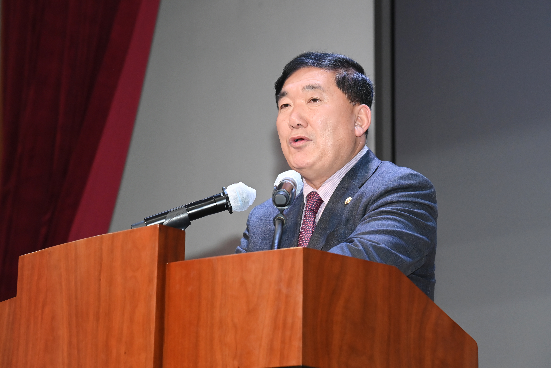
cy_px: 184
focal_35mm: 112
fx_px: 1714
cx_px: 276
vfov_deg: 12.2
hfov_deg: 18.3
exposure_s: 1/160
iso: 5000
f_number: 7.1
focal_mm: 112
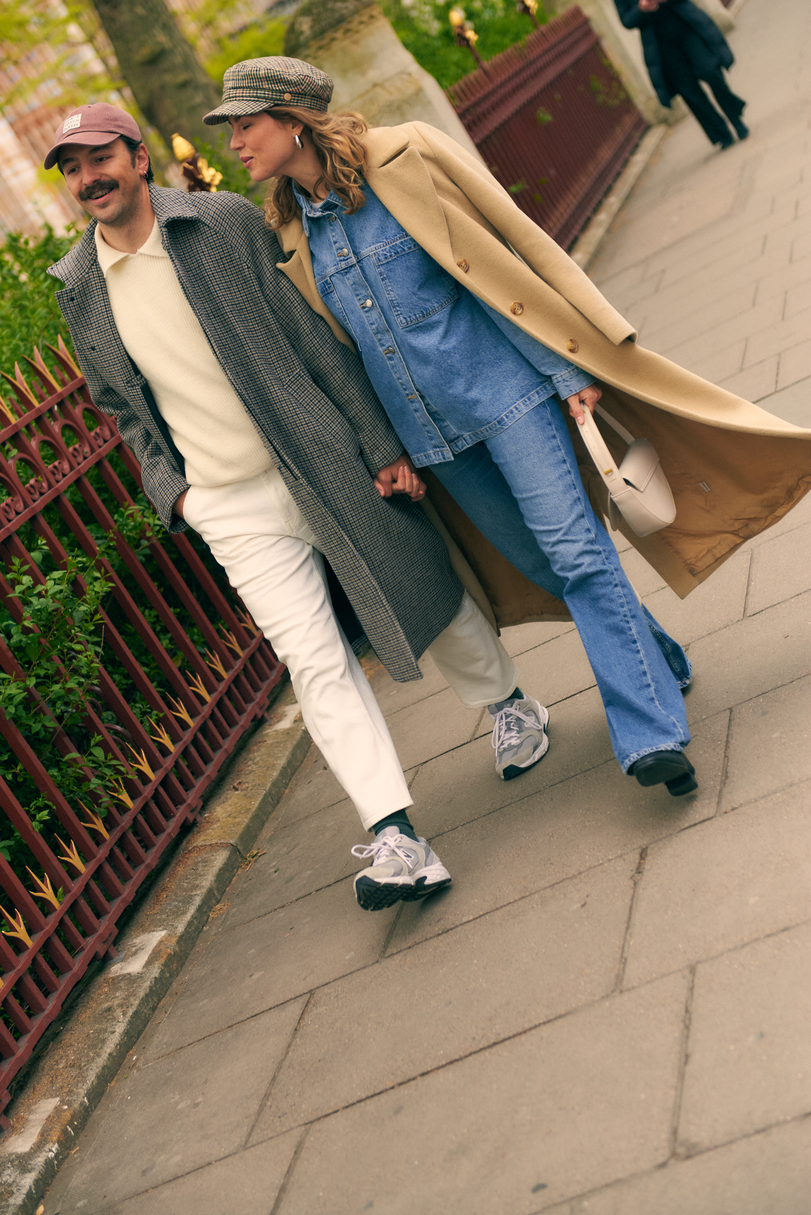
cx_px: 406
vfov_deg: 28.8
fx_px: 2363
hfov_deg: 19.5
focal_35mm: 70
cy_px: 608
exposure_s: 1/320
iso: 640
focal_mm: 70
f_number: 3.5
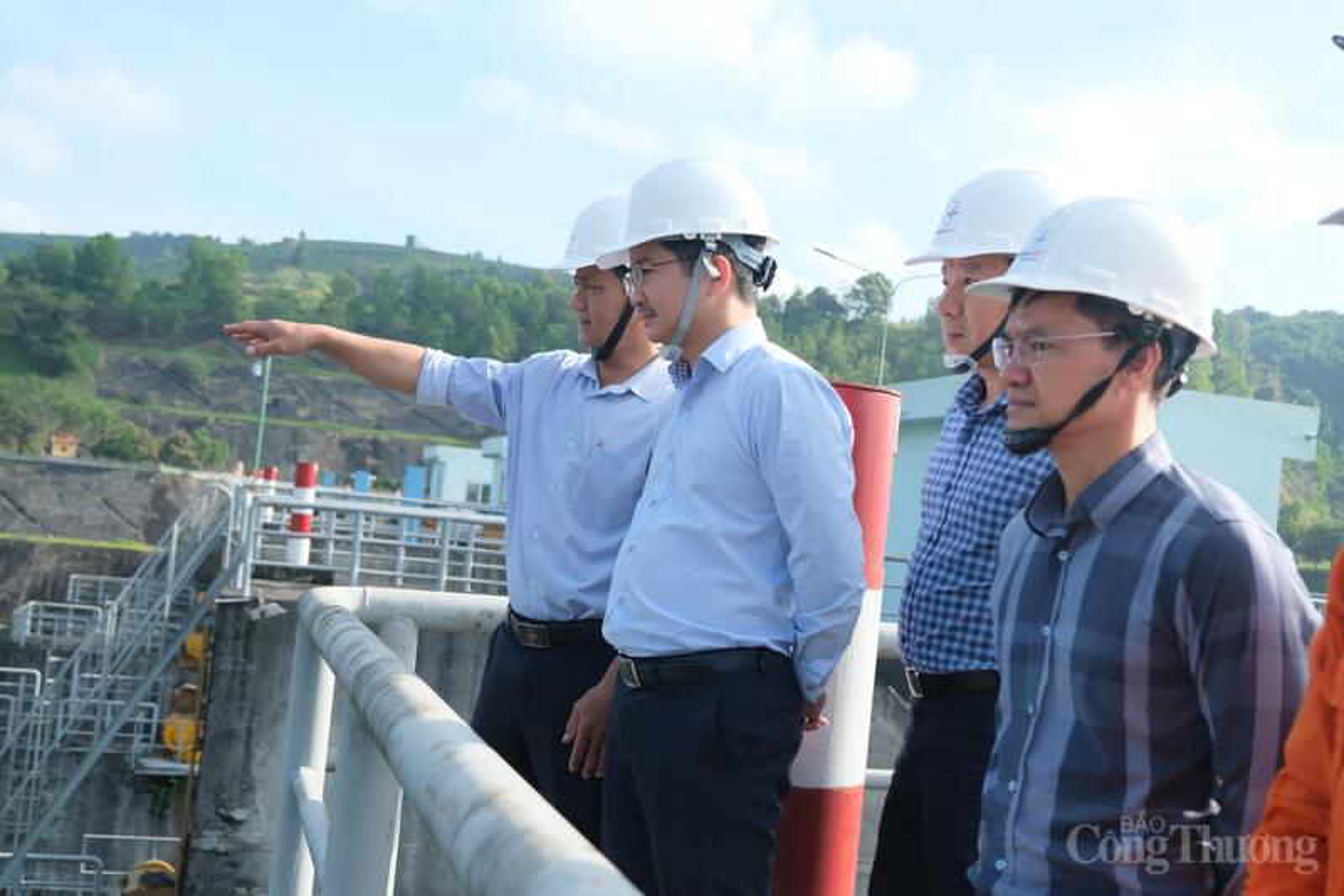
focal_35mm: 39
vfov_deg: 34.2
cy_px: 448
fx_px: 1456
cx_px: 672
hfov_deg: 49.6
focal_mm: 26
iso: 320
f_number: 4
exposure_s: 1/850
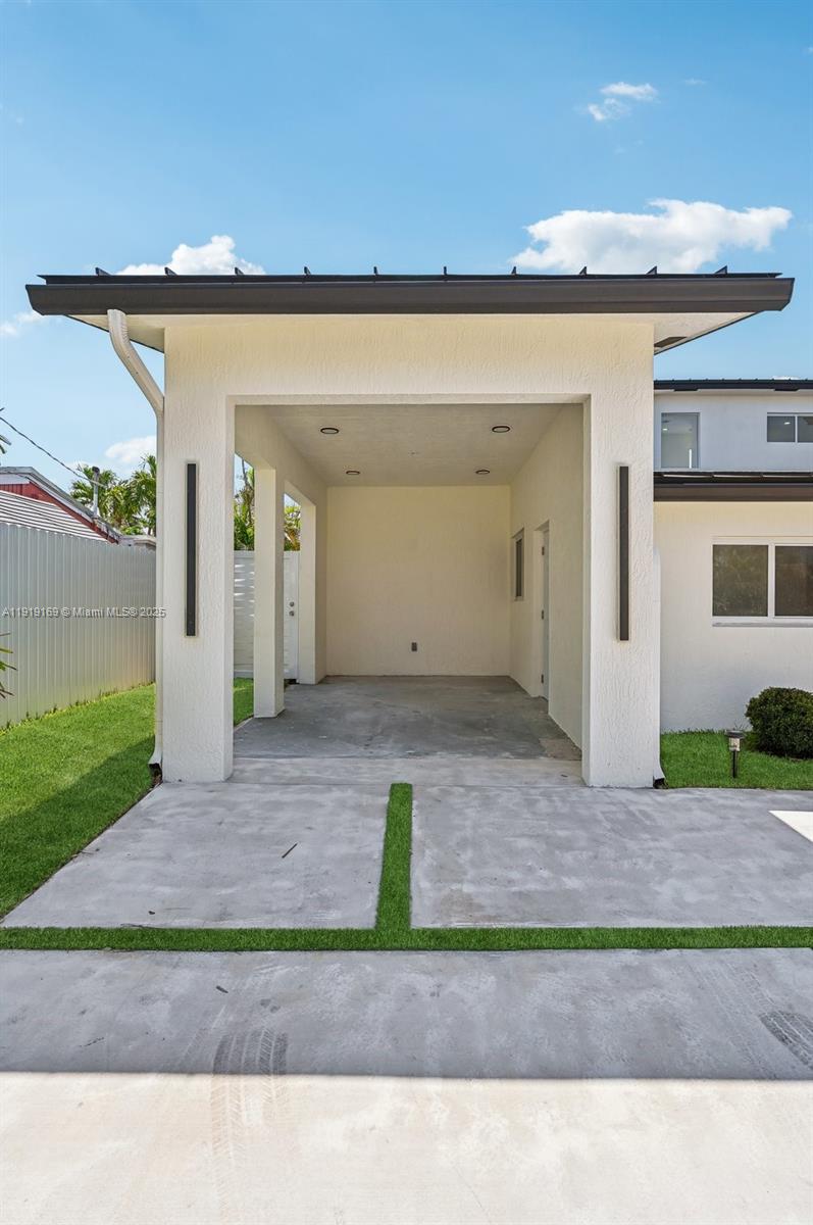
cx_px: 406
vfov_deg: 87.0
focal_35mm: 19
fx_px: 645
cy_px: 612
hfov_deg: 64.4
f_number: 8
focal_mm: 19
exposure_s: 1/250
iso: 100
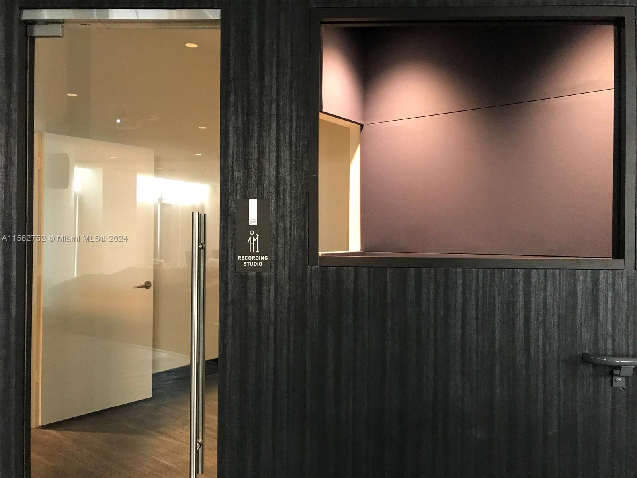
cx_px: 318
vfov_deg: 49.7
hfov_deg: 63.4
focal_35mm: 28
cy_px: 239
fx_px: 515
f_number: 1.8
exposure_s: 1/10
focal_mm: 3.99
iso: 100
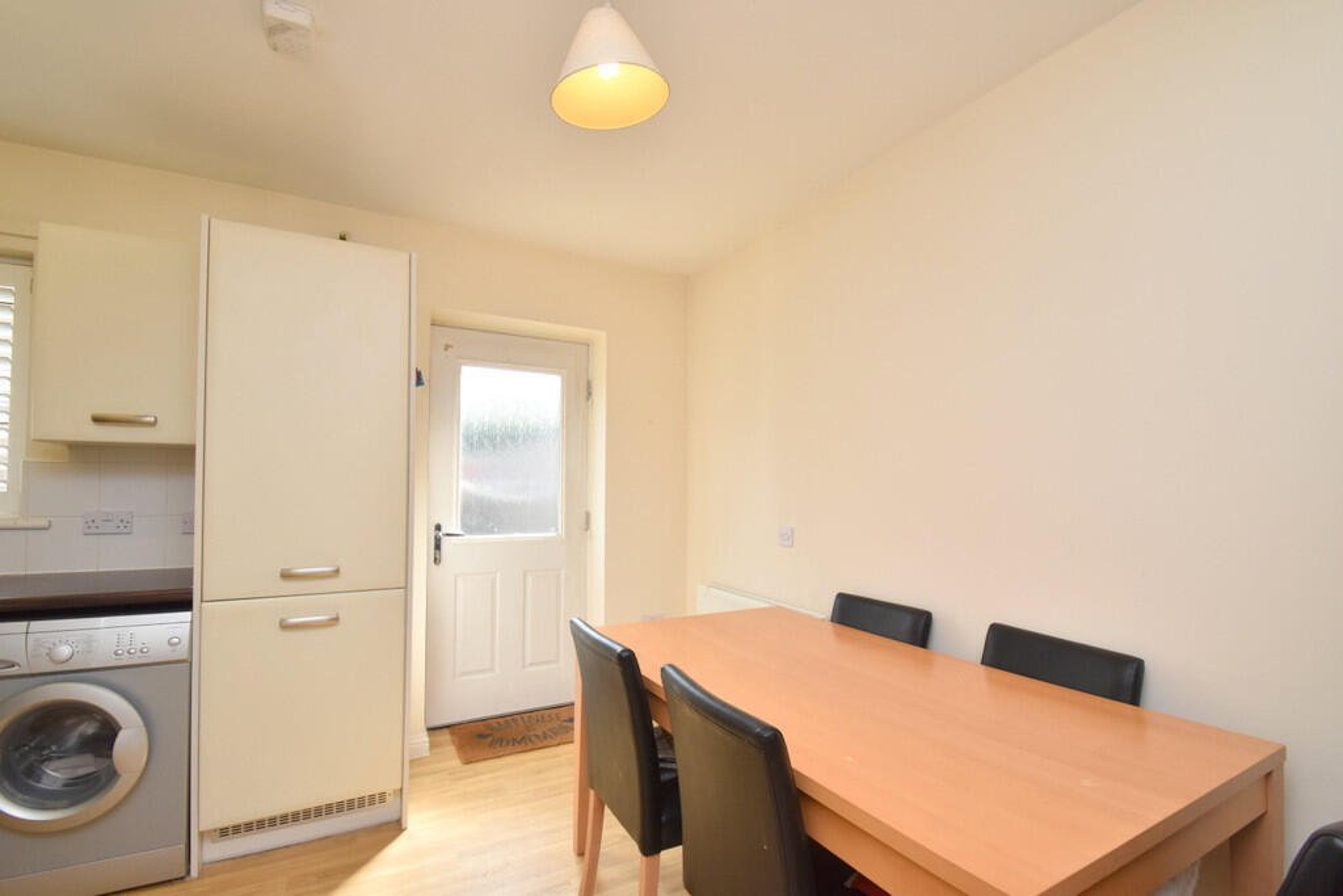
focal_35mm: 15
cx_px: 672
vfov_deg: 77.3
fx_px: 560
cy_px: 448
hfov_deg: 100.4
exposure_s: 1/100
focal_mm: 10
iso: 400
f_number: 9
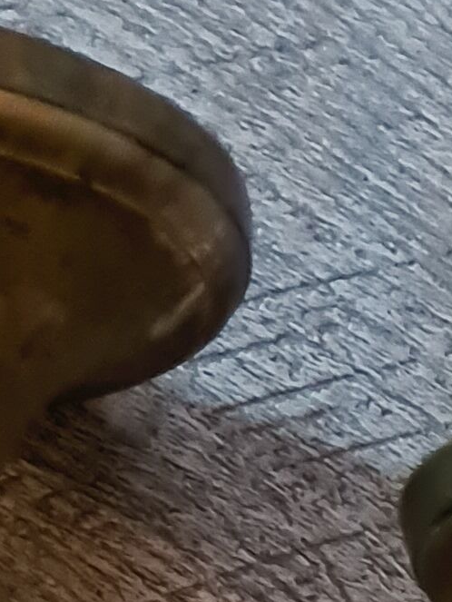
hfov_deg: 9.3
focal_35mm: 158
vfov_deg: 10.5
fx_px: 2748
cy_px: 1500
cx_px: 457
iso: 1250
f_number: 1.8
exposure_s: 1/25
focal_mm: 5.4
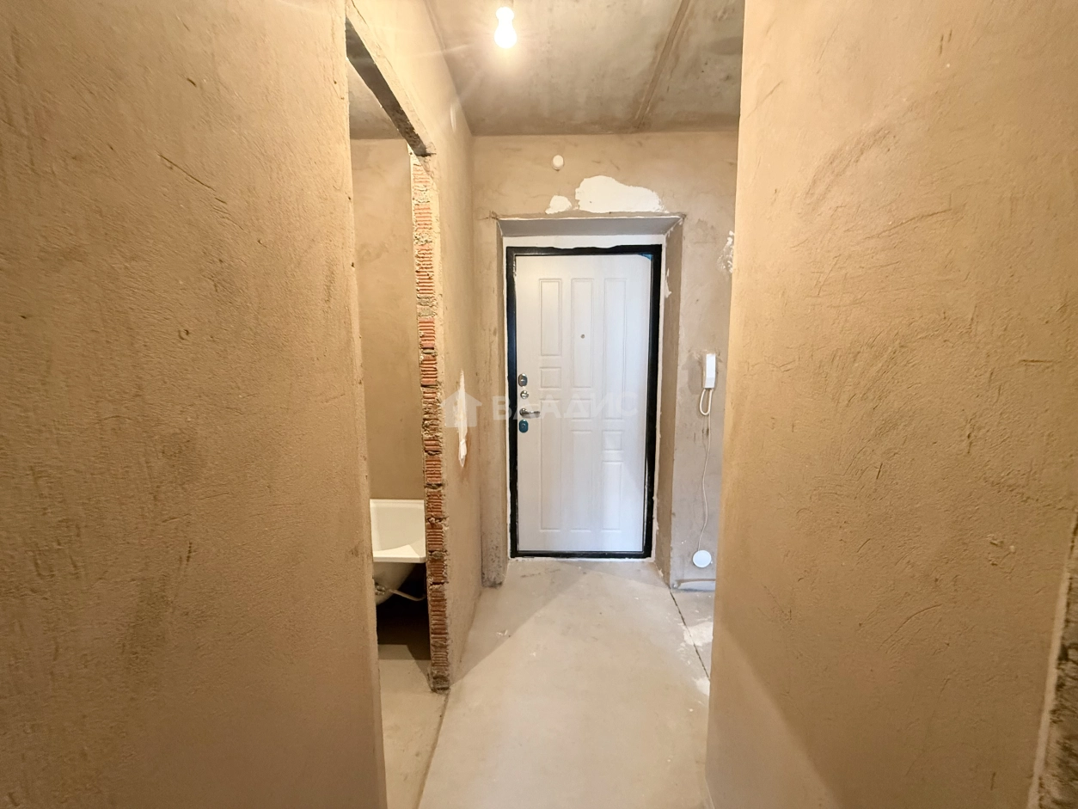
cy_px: 404
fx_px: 436
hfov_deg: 102.1
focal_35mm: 14
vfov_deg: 85.7
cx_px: 539
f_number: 2.2
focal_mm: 2.22
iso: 640
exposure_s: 1/50
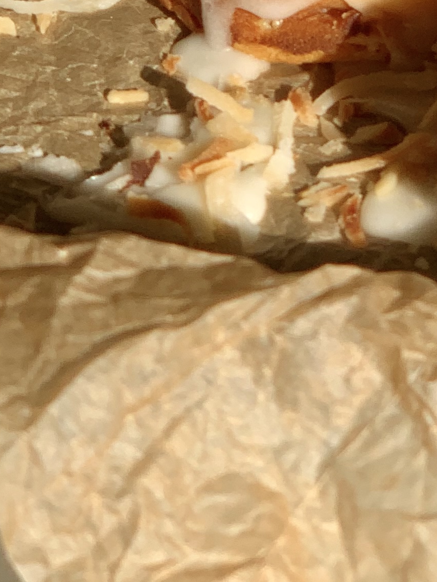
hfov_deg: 8.1
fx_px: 3095
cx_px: 267
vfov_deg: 10.6
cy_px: -83
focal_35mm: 184
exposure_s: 1/1142
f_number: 2.4
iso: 16
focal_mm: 6
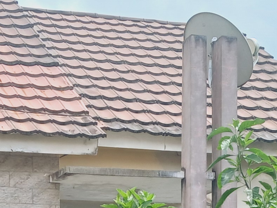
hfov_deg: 14.6
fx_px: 1080
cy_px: 336
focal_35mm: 135
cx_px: 121
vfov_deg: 10.5
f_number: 1.8
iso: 20
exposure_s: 1/309
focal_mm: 3.98
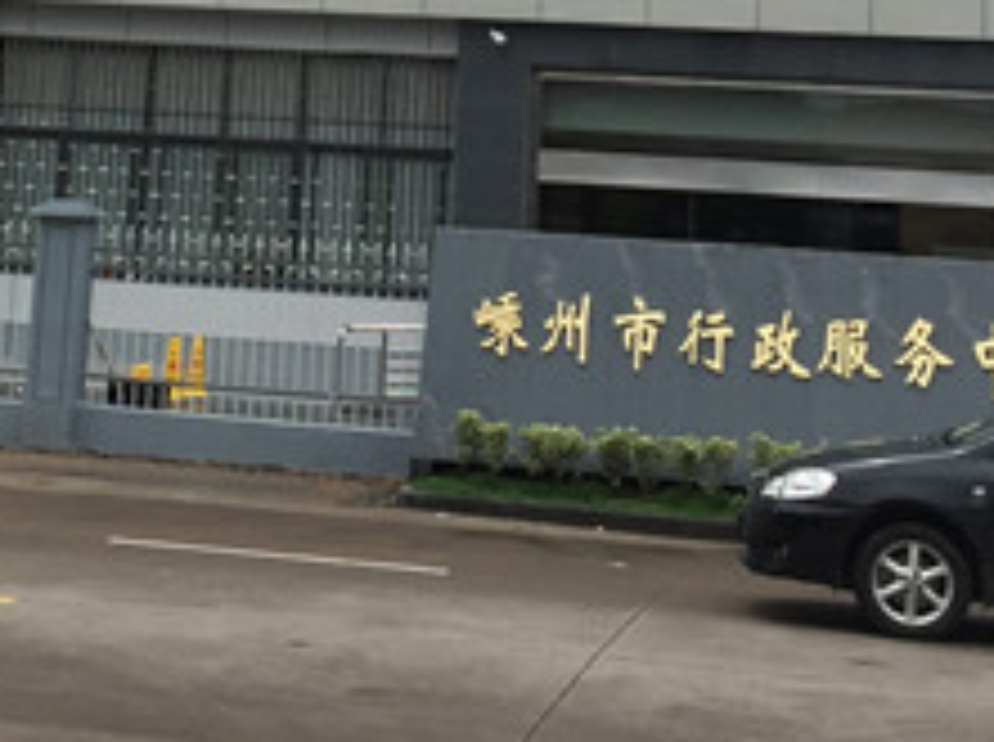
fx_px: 2637
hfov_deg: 21.2
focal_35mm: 92
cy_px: -304
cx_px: 247
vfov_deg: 15.1
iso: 32
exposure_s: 1/1364
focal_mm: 4.15
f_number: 2.2
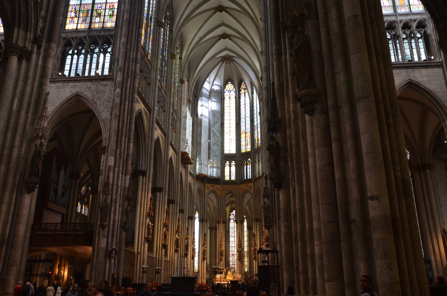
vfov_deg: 41.5
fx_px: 390
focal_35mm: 32
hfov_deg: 59.6
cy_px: 148
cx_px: 224
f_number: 5.6
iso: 800
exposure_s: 1/6
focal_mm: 21
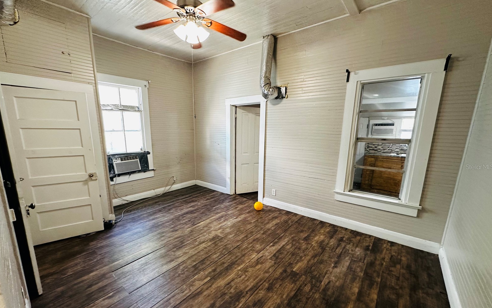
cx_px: 246
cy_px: 167
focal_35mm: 15
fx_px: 201
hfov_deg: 101.5
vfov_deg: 74.6
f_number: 2.2
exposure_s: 1/60
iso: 250
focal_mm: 2.22
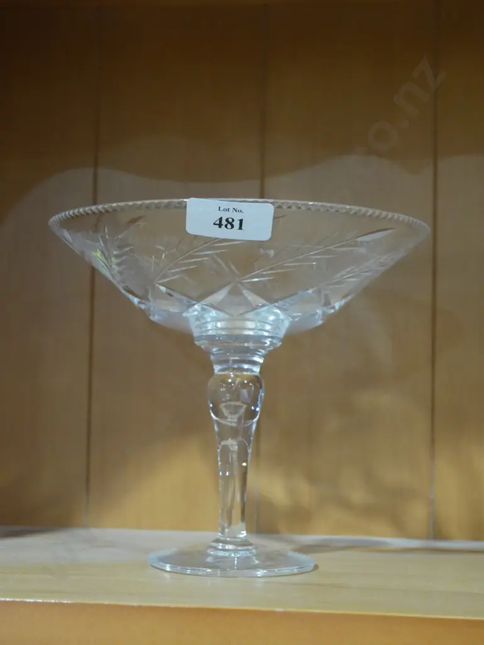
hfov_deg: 23.7
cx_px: 242
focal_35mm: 62
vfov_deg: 31.2
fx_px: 1155
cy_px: 322
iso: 3200
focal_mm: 31
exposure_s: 1/80
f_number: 5.4
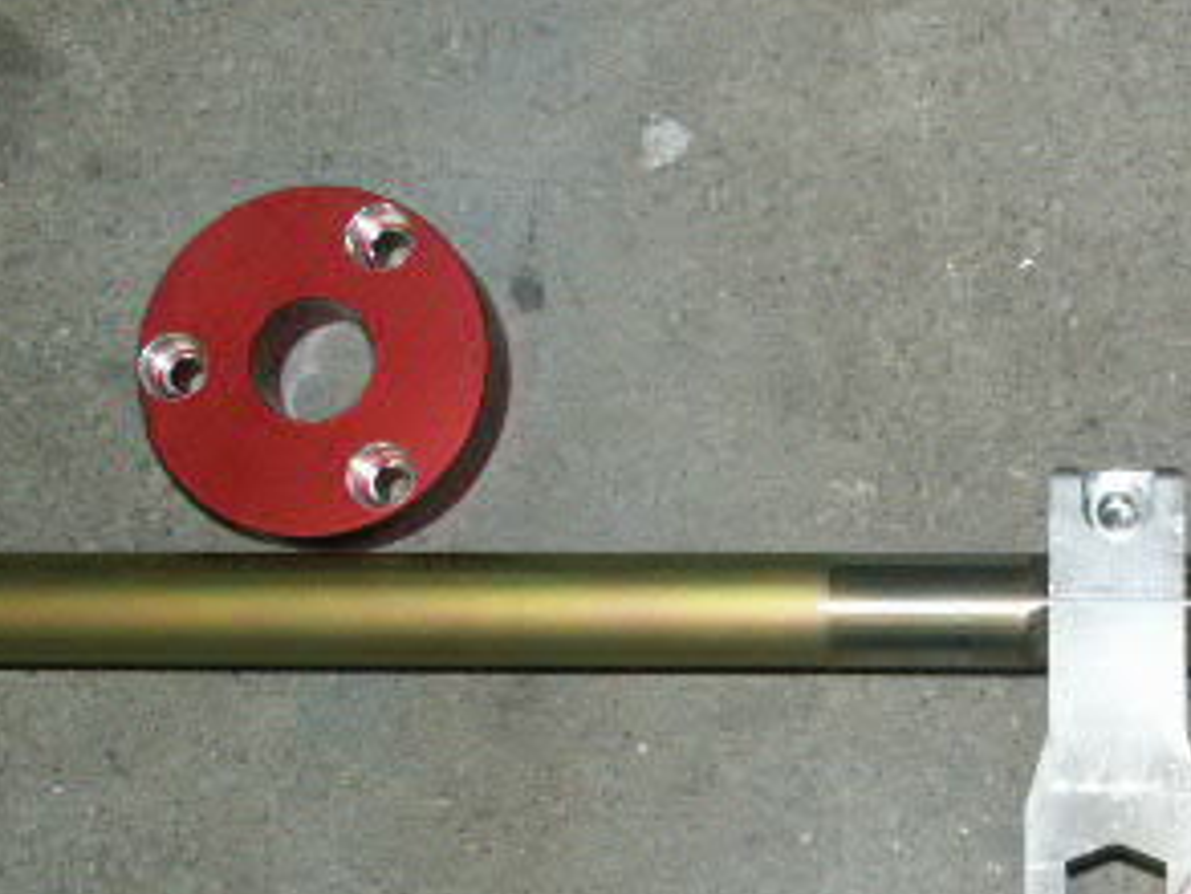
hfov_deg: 26.1
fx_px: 2478
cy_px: 796
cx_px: 1077
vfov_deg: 20.1
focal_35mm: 72
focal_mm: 8.5
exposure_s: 1/45
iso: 200
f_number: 4.5
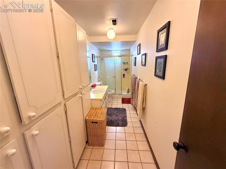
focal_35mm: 14
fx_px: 91
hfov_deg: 102.1
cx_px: 113
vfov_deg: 85.6
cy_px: 84
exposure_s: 1/120
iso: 320
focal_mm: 2.22
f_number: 2.2
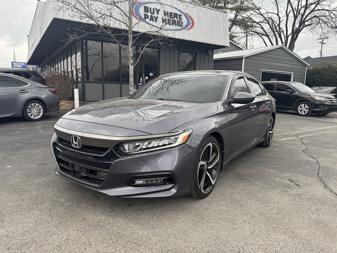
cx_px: 168
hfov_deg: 71.6
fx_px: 234
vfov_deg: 56.8
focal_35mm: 24
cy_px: 126
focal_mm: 6.76
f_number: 1.78
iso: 80
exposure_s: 1/802
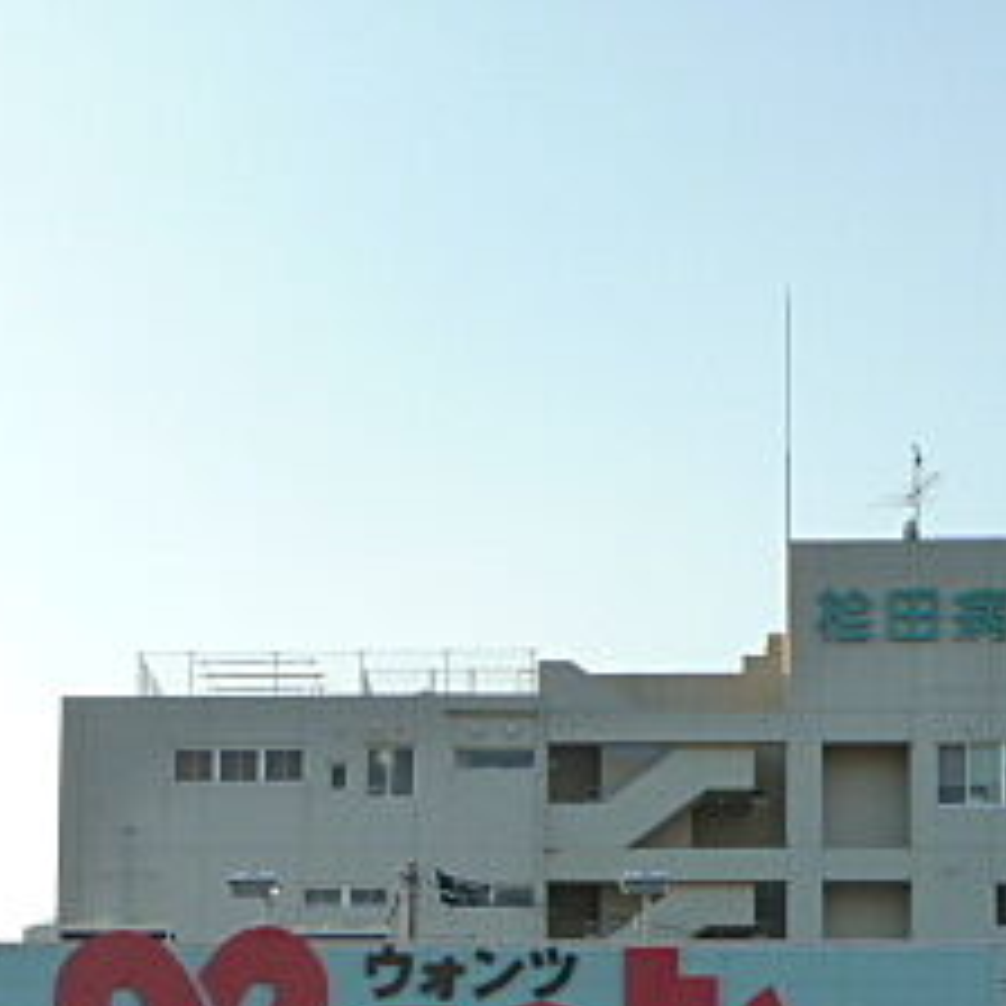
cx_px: 328
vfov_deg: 15.3
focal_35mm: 111
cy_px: 1073
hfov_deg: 15.7
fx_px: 3650
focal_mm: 7.3
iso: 125
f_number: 4
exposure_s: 1/400
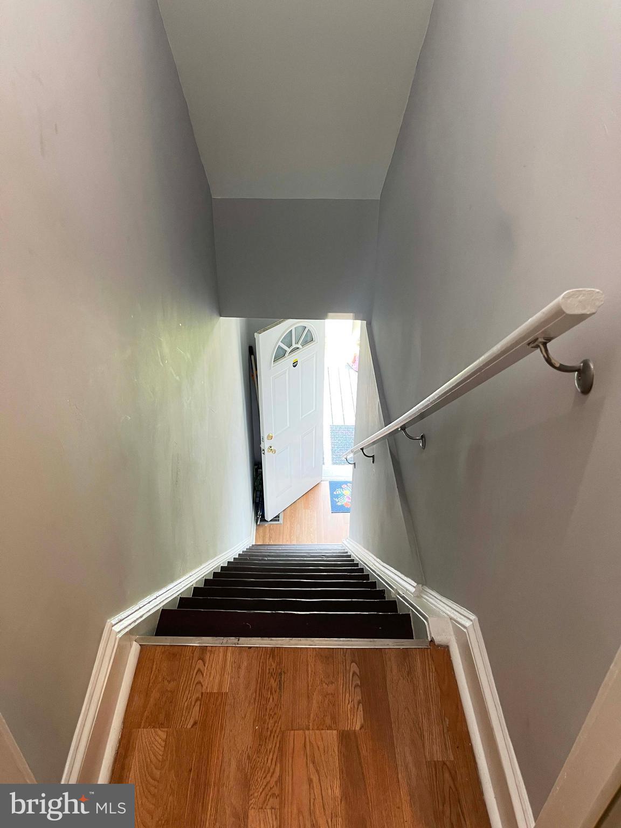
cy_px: 414
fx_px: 598
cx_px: 310
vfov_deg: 69.4
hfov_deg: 54.9
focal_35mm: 25
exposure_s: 1/60
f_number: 1.6
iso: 80
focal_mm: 5.1
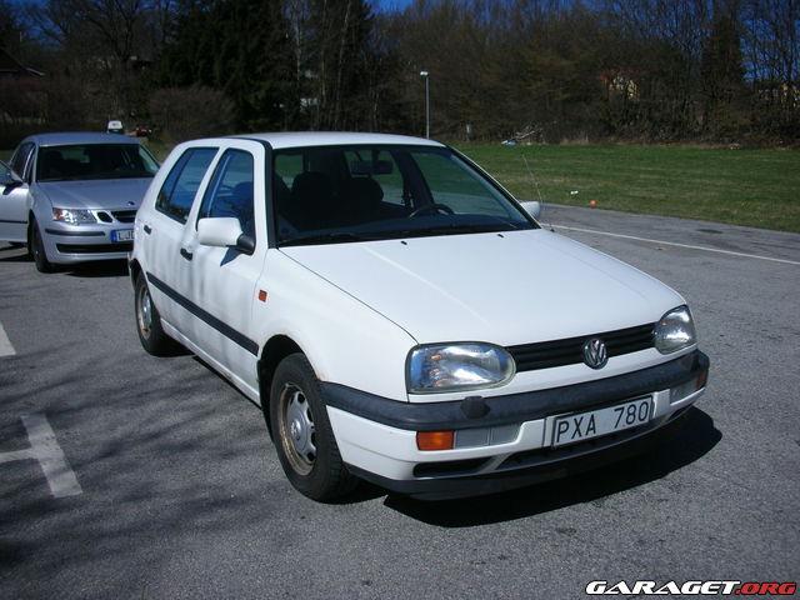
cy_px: 300
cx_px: 400
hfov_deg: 52.6
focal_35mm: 35
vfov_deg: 40.7
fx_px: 809
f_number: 8.5
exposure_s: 1/250
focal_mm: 5.8
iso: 50
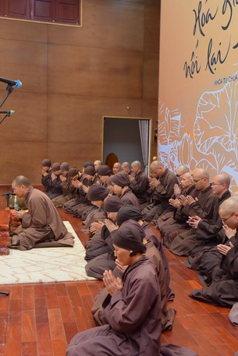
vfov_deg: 36.9
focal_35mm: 54
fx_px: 535
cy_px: 187
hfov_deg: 24.9
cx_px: 168
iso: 1600
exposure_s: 1/125
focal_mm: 38
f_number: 5.6
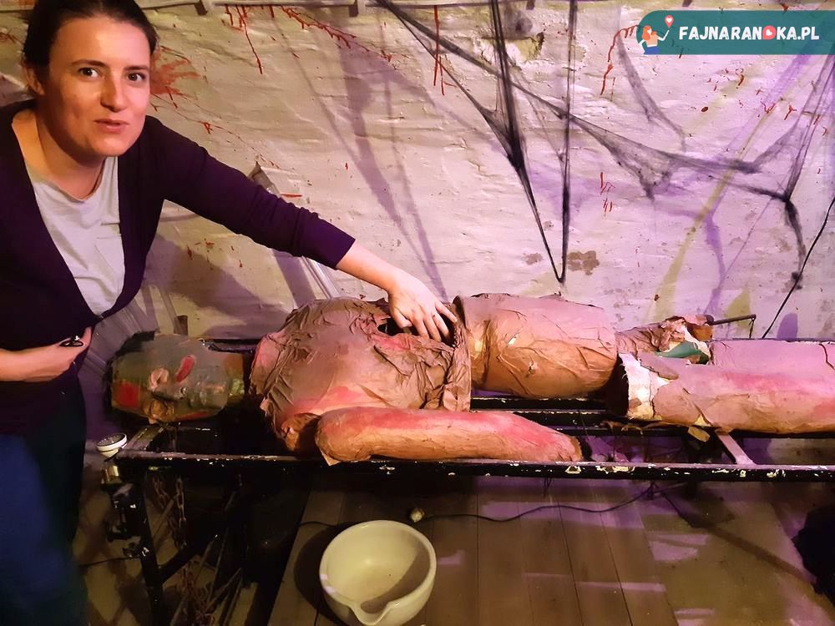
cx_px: 418
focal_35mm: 26
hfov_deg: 67.3
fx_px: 627
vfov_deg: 53.1
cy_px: 313
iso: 640
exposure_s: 1/20
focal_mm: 3.92
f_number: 1.7
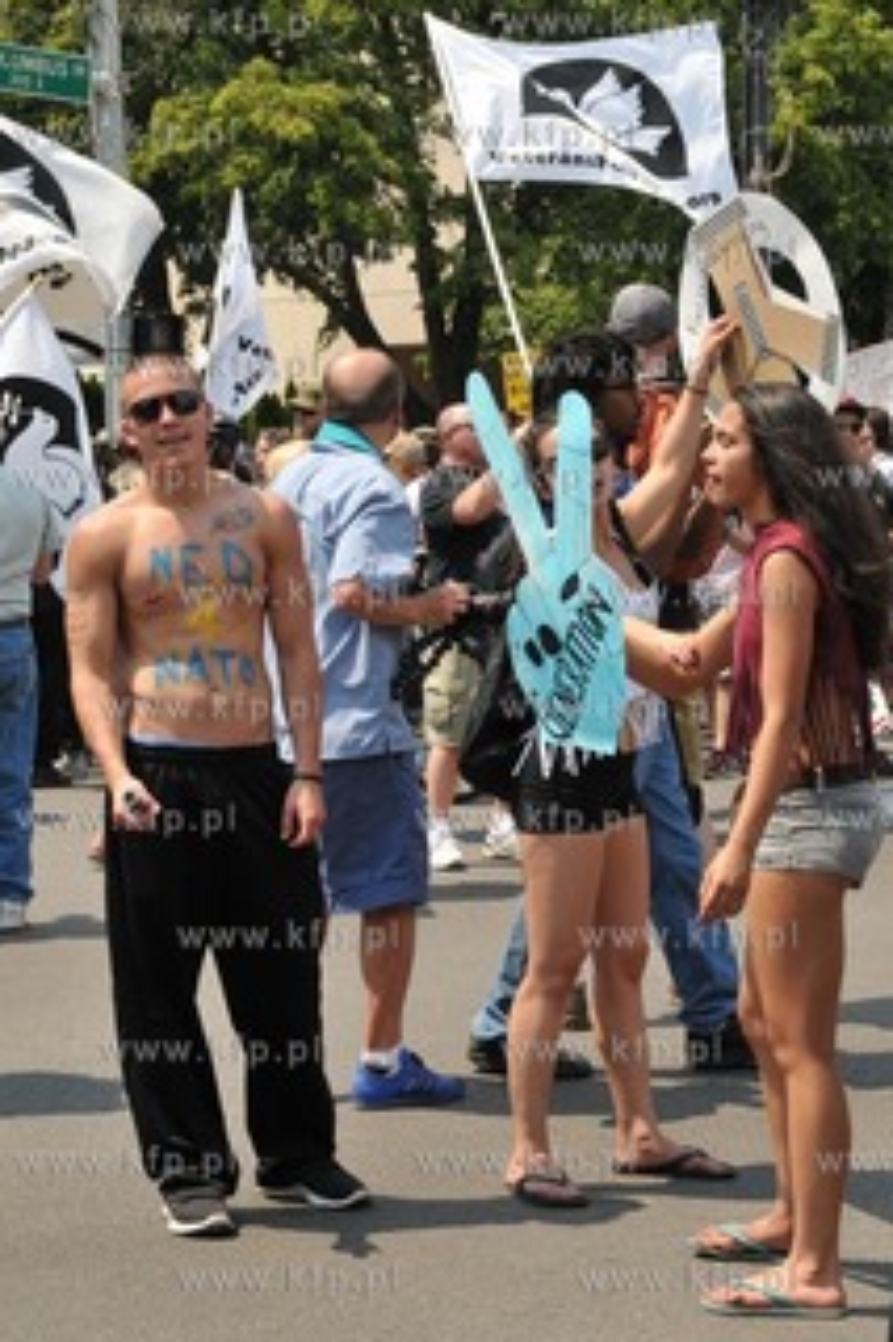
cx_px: 553
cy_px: 587
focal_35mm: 90
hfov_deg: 15.2
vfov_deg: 22.6
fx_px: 3352
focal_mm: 48
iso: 560
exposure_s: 1/640
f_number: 10
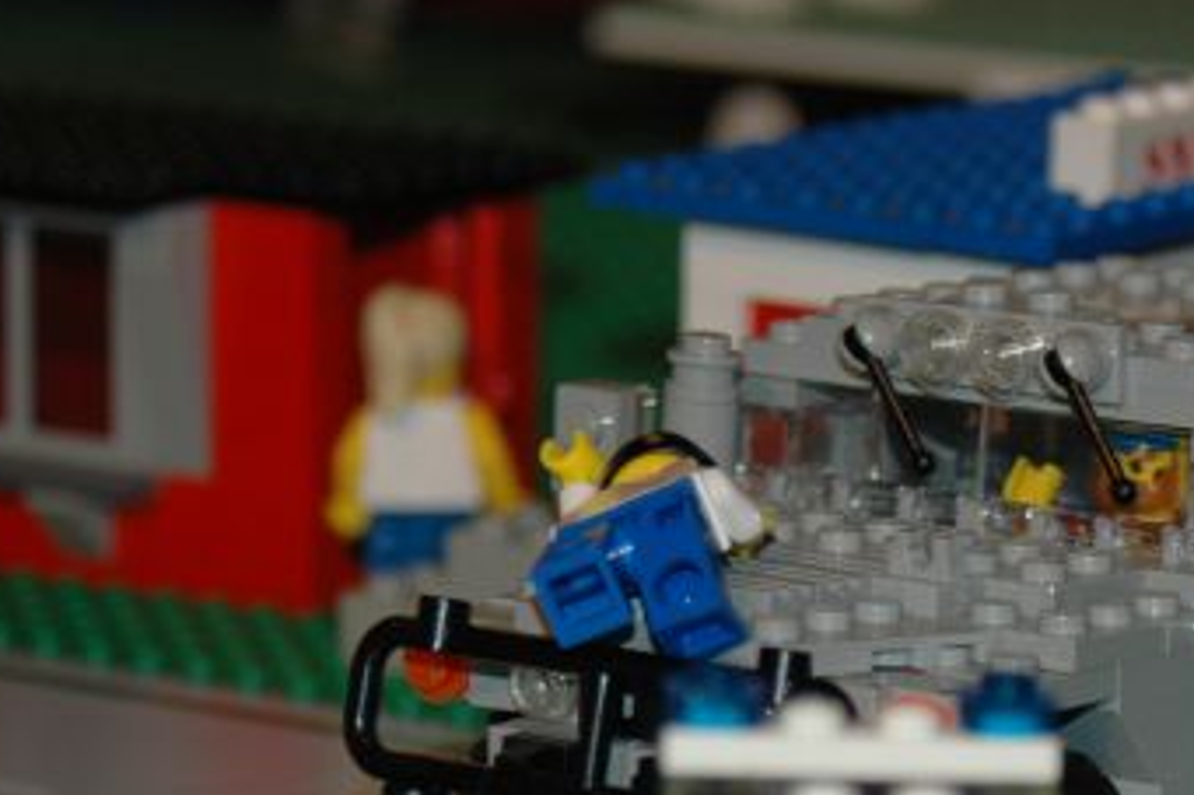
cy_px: 676
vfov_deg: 6.1
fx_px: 7459
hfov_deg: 9.1
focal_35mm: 225
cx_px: 900
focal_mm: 80
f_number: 5.6
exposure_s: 1/60
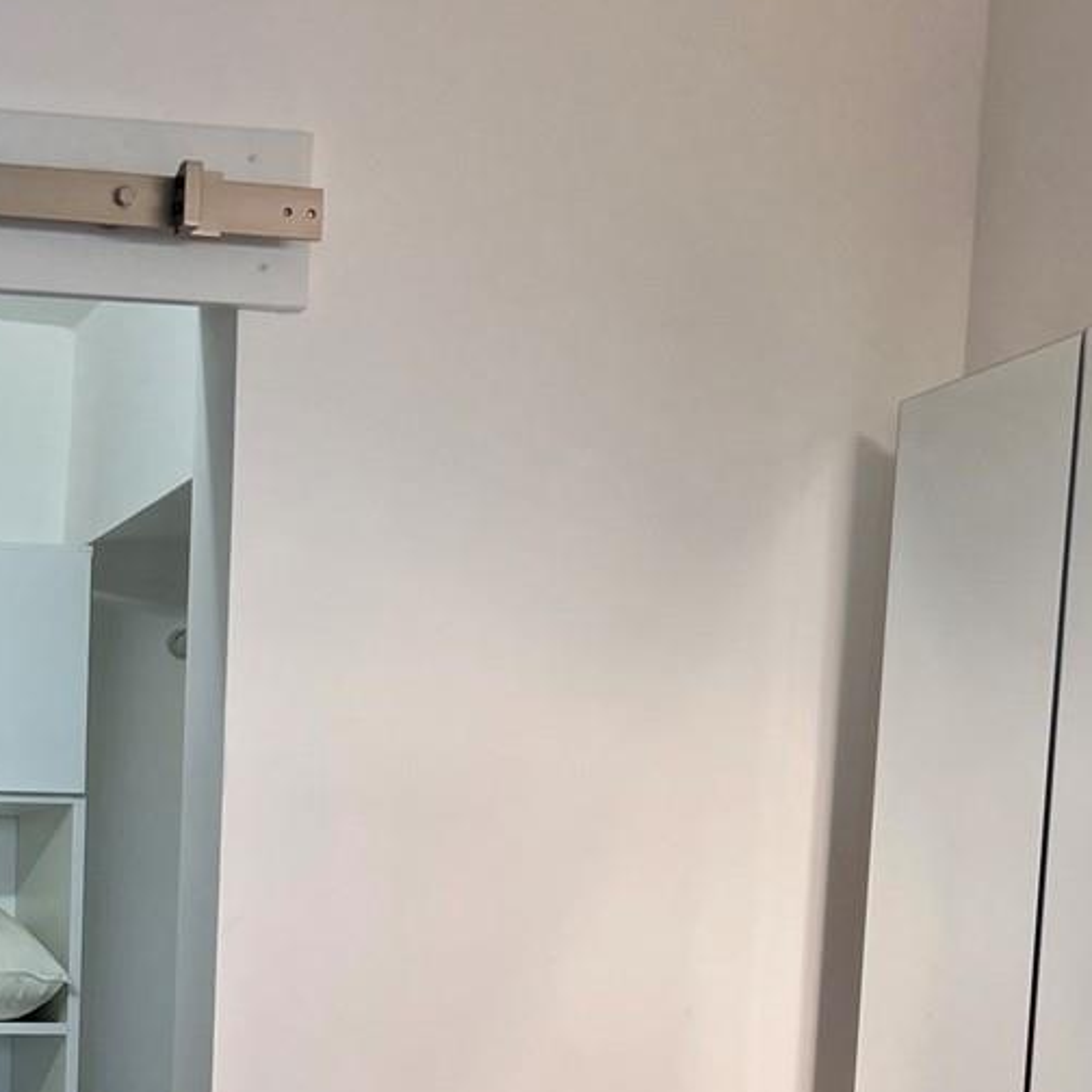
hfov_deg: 22.4
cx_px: -84
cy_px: 1246
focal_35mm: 73
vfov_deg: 22.2
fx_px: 2605
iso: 50
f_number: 1.5
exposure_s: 1/120
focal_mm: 5.7
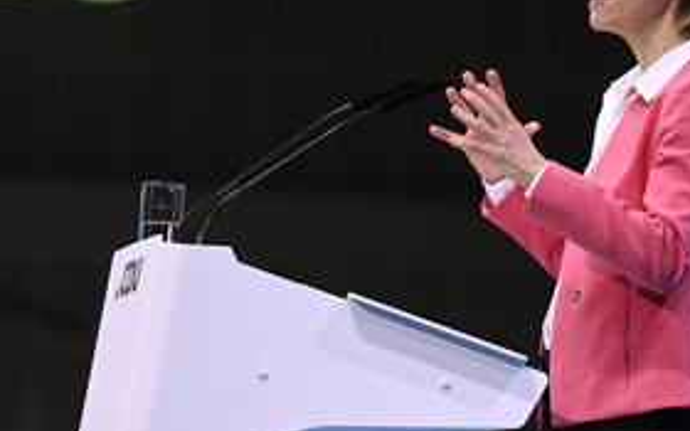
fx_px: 6168
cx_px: 391
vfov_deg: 4.0
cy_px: 148
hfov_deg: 6.4
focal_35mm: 328
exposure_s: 1/800
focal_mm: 200
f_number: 4.5
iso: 6400
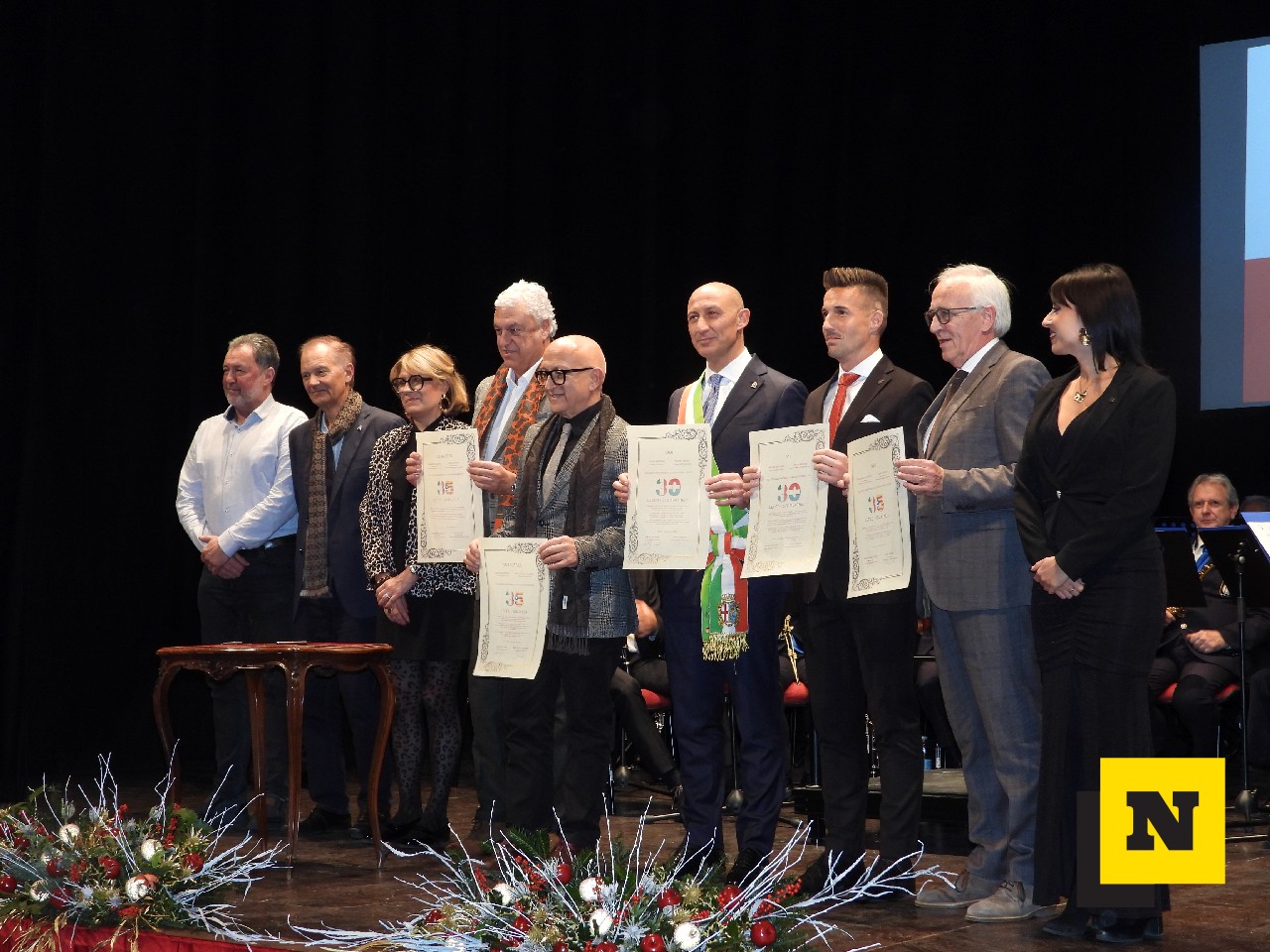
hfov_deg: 29.8
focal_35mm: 65
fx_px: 2385
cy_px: 476
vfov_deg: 22.6
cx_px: 635
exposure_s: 1/30
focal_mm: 11.7
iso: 200
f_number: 3.5
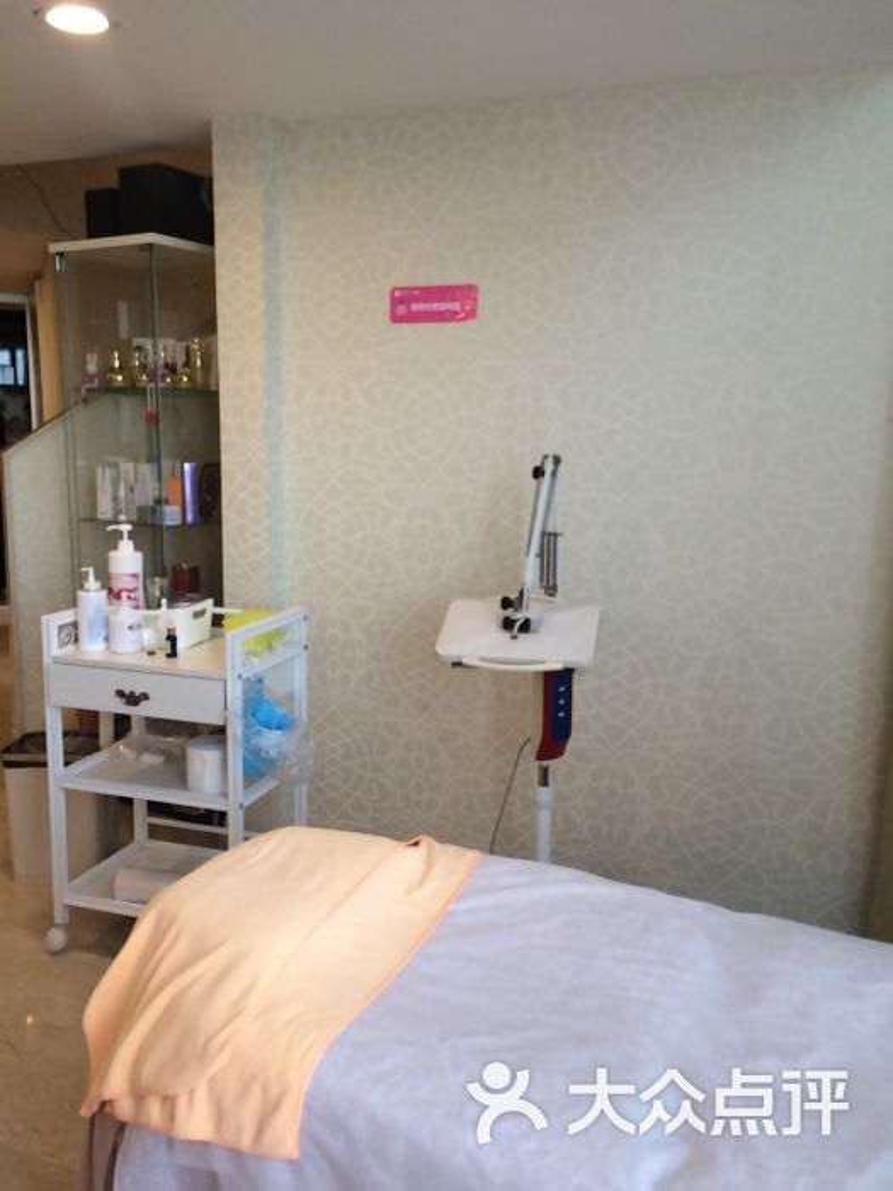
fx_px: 997
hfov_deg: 48.2
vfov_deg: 61.7
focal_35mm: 29
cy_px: 596
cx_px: 446
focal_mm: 4.15
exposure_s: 1/100
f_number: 2.2
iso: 125
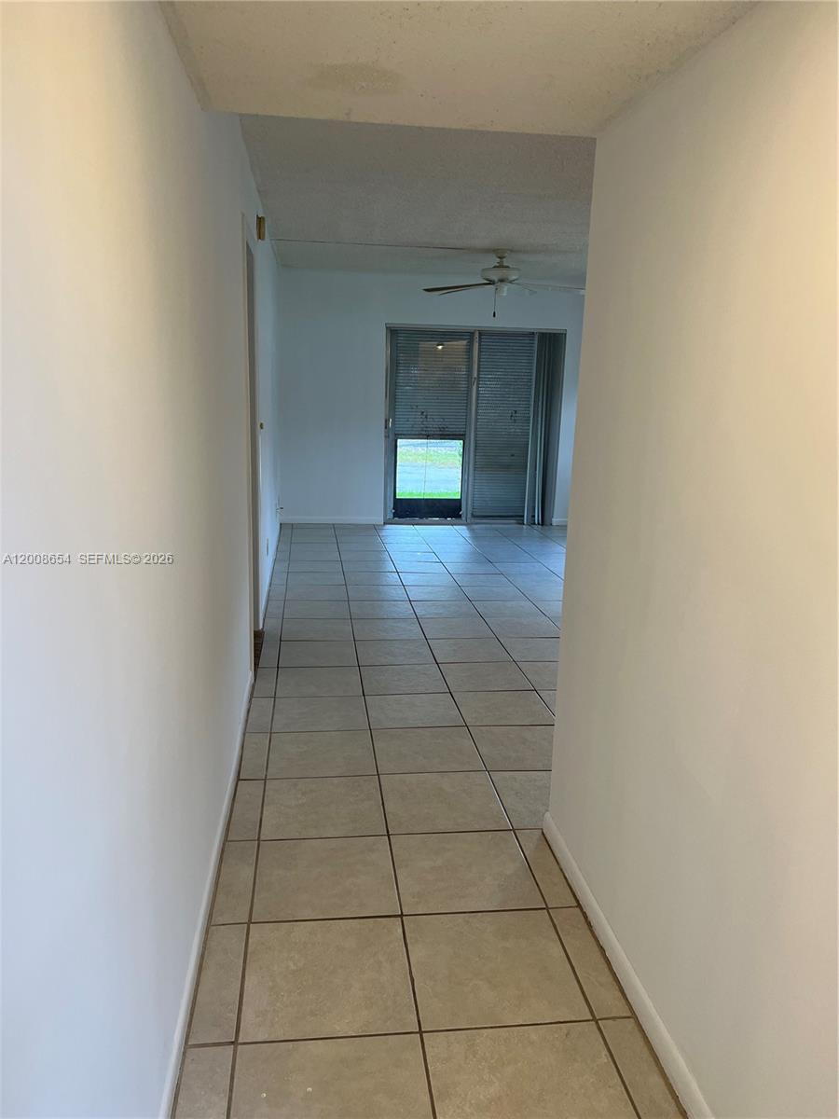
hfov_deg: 53.1
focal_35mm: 26
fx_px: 840
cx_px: 420
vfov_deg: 67.3
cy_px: 560
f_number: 1.5
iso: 125
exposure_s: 1/120
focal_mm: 5.7
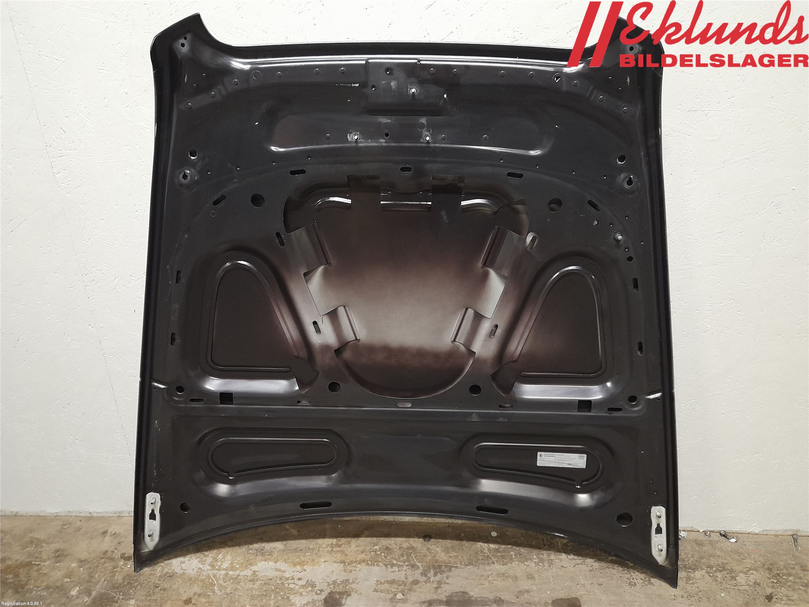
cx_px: 404
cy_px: 304
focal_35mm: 25
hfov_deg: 69.4
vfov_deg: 54.9
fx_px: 584
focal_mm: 4.6
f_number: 2
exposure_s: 1/33
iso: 400
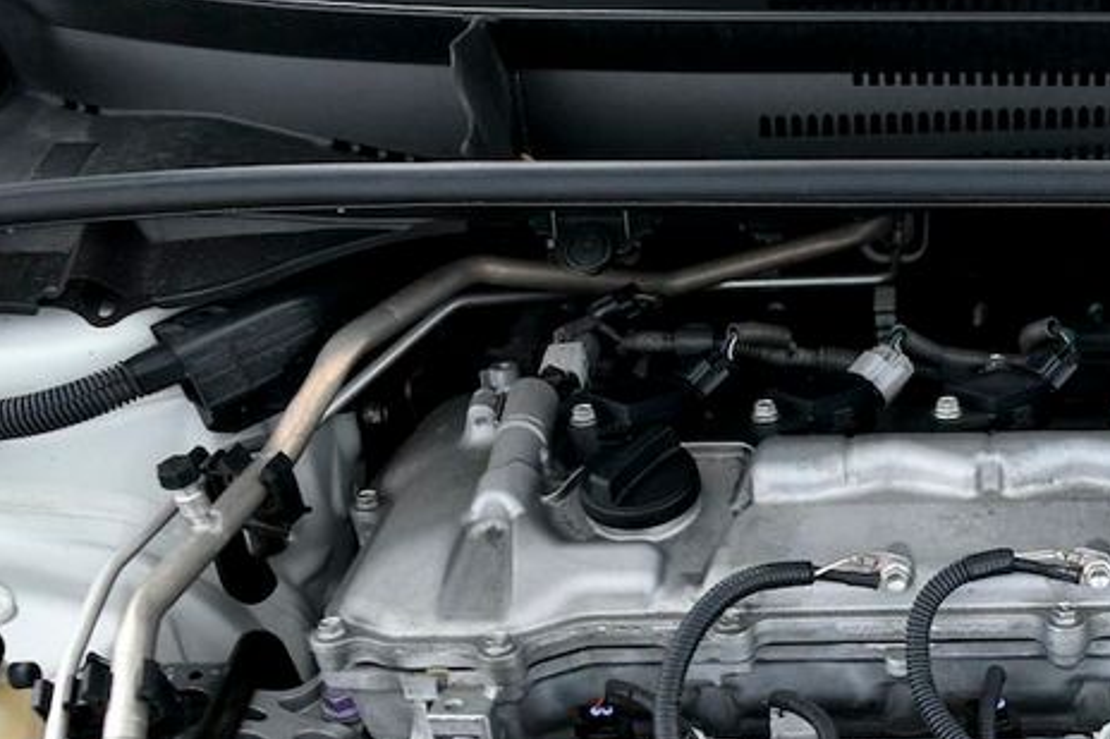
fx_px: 1633
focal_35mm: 53
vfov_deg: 24.3
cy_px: 750
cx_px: 1026
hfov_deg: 35.1
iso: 2500
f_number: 3.5
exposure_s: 1/320
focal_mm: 24
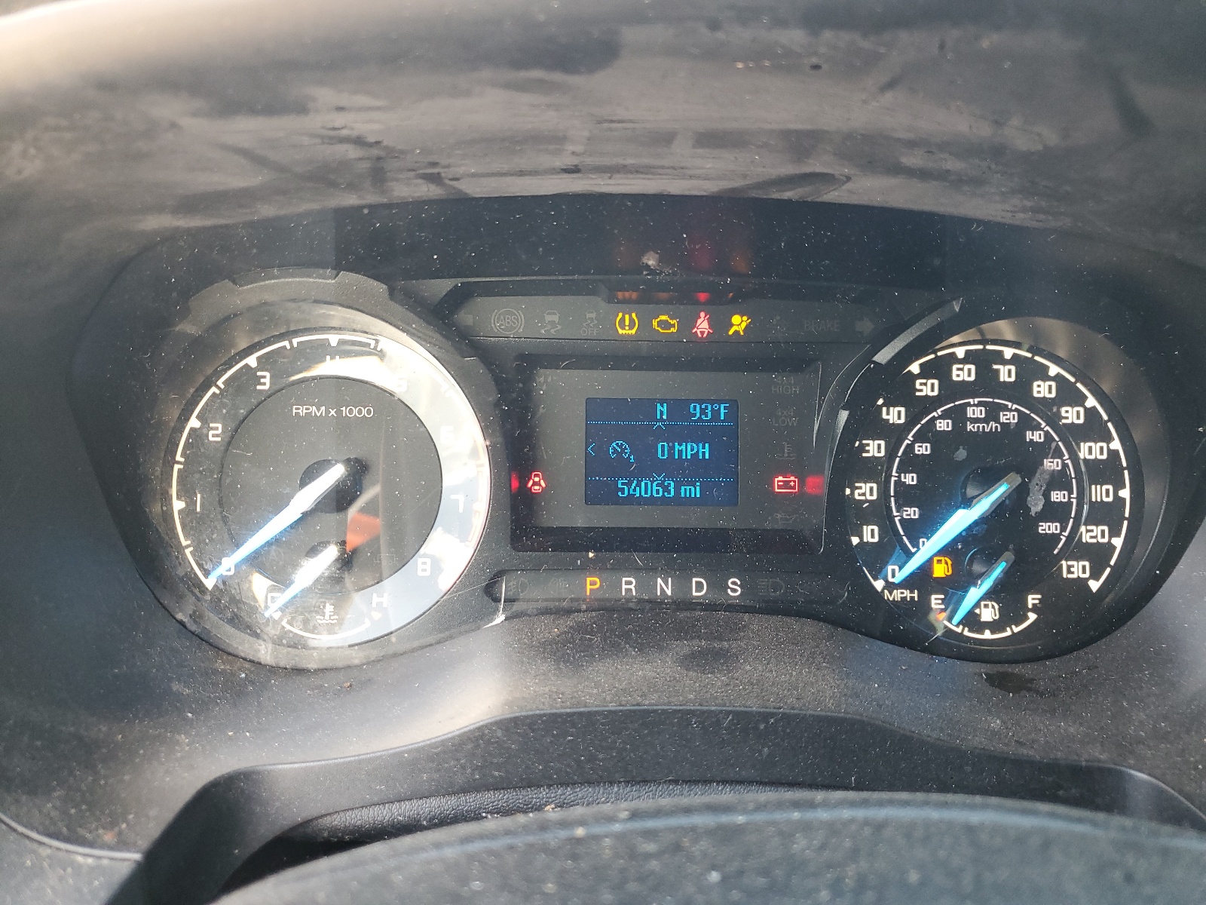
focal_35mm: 26
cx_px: 603
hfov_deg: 67.3
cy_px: 452
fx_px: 906
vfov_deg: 53.1
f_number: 1.5
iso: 124
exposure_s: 1/60.2
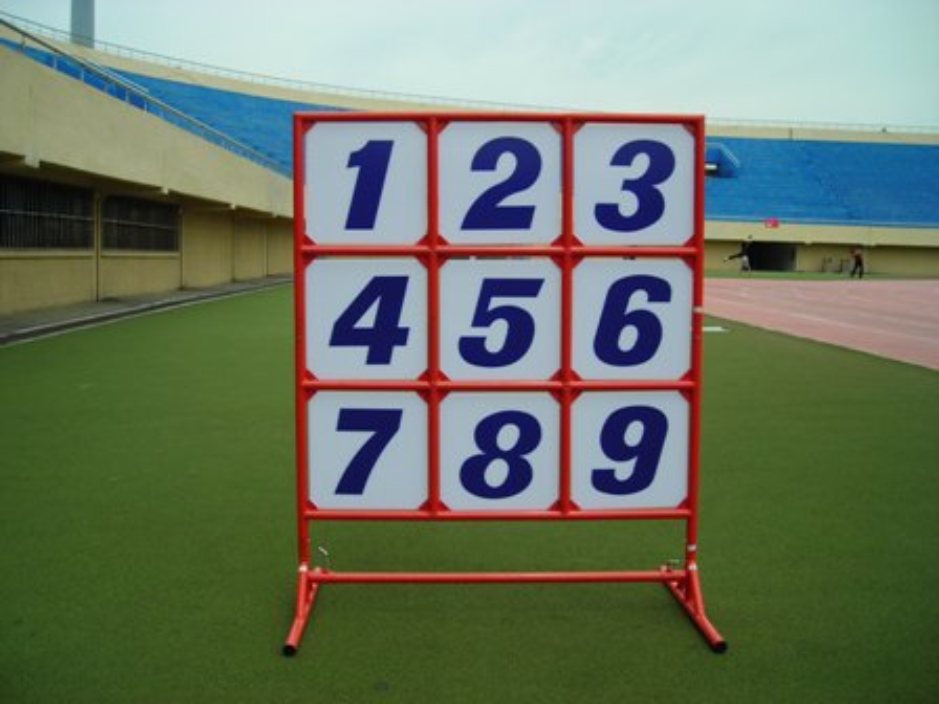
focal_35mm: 38
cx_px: 470
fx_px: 1031
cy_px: 352
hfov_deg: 49.0
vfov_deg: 37.7
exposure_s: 1/198
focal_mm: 6.3
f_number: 6.4
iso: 50
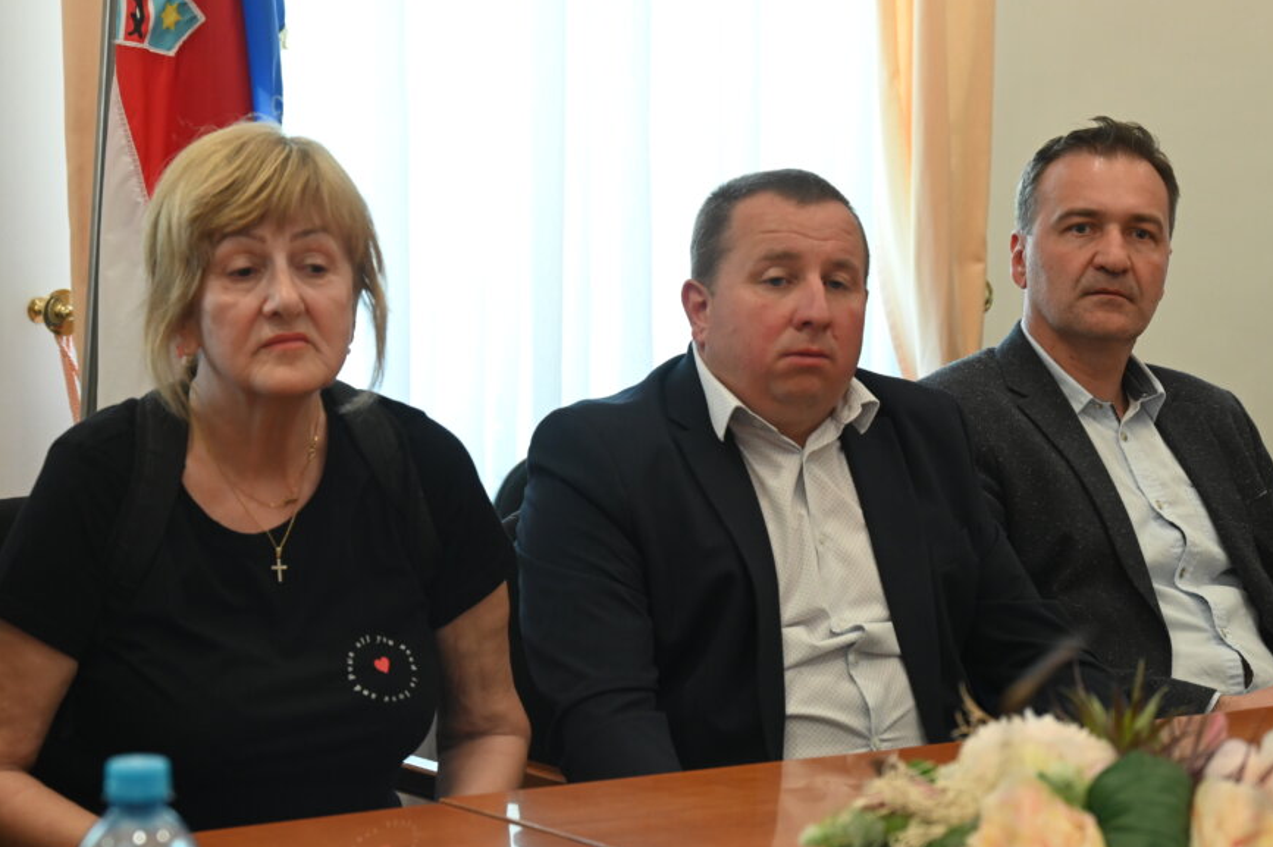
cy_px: 447
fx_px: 3004
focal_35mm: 85
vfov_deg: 16.1
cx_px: 656
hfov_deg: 23.9
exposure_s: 1/80
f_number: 6
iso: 3600
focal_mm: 72
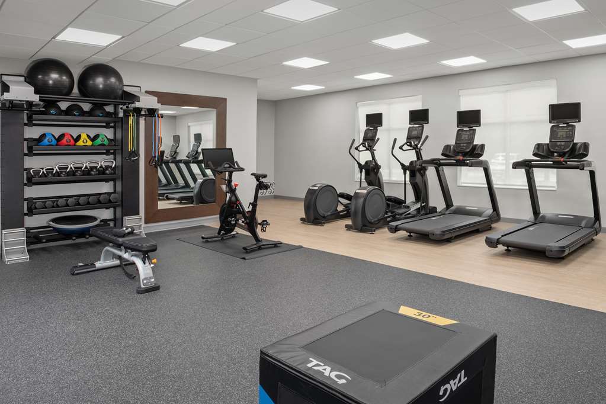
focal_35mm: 24
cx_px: 303
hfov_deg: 73.7
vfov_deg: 53.1
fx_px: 404
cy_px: 202
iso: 400
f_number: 16
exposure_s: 1/30
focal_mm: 24
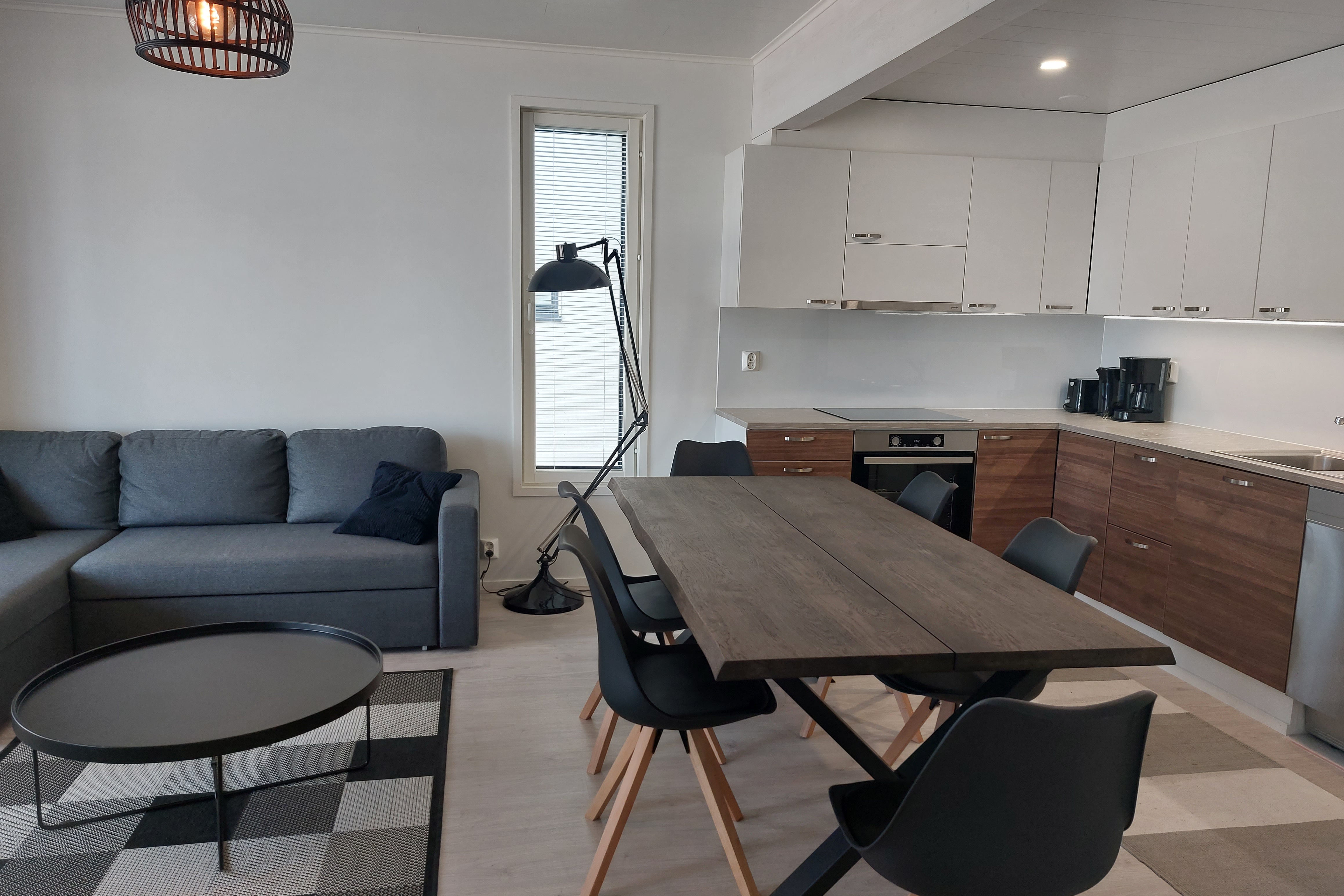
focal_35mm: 25
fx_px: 933
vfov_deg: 51.3
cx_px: 672
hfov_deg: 71.5
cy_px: 456
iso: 50
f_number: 1.8
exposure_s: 1/50
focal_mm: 5.23
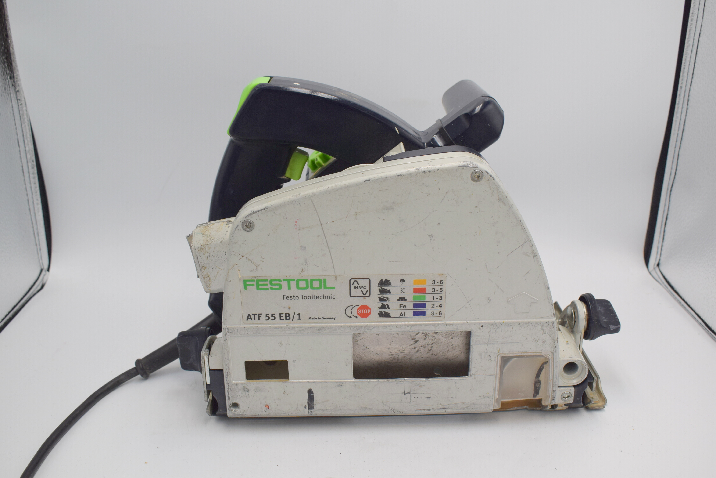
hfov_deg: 53.1
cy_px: 239
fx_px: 716
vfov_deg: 36.9
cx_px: 358
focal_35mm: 36
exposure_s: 1/200
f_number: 7.1
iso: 400
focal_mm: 24
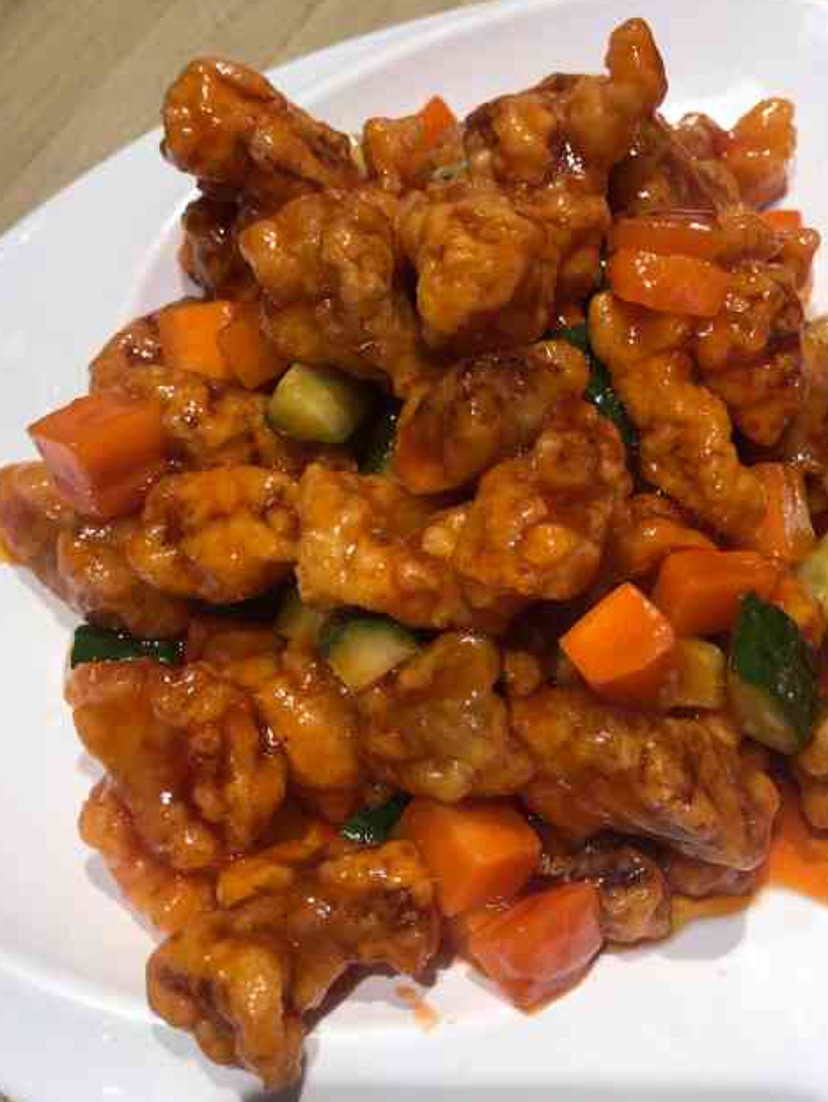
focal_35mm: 42
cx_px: 525
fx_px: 1339
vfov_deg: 44.7
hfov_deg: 34.2
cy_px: 504
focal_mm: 3.99
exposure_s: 1/100
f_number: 1.8
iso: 40
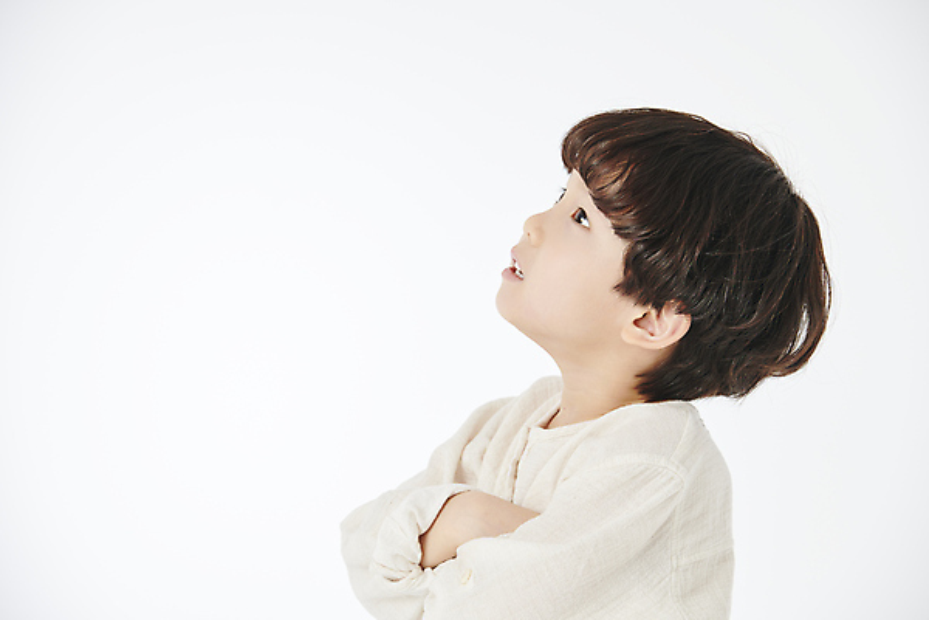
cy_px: 310
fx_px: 4774
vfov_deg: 7.4
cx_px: 464
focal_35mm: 185
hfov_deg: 11.1
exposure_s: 1/125
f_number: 8
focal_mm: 185
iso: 160
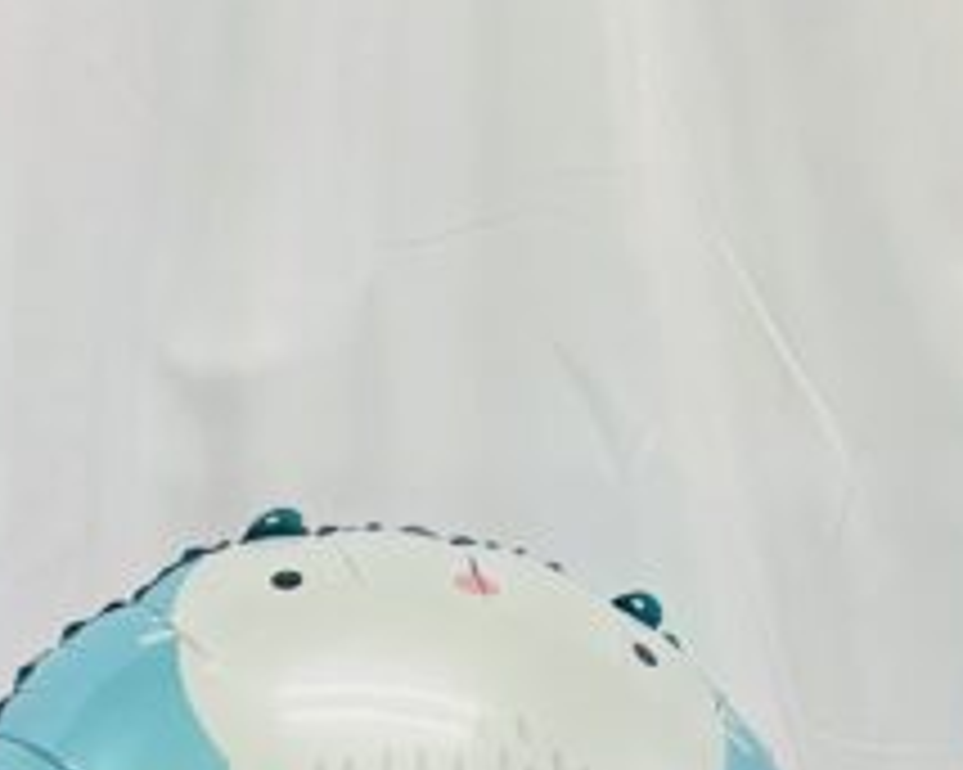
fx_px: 2706
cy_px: 1315
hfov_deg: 20.1
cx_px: 356
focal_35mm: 95
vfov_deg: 14.5
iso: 125
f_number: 1.5
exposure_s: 1/60
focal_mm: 5.7
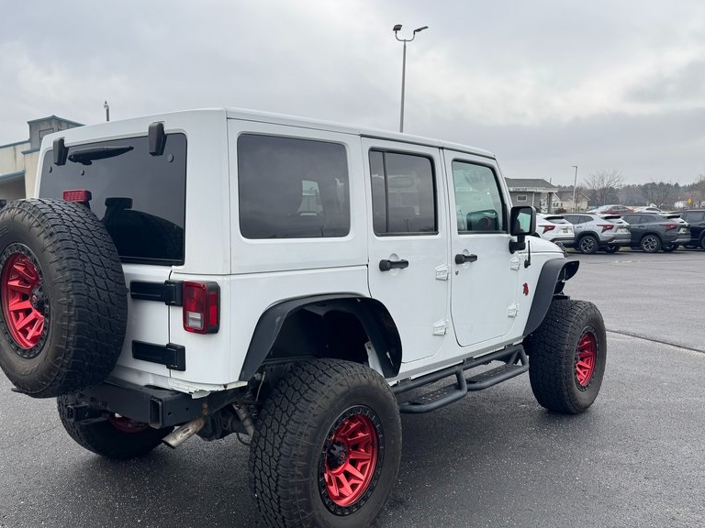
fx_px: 652
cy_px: 306
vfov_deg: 44.0
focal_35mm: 32
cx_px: 244
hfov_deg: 55.8
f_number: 1.78
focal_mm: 6.76
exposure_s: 1/1059
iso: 80
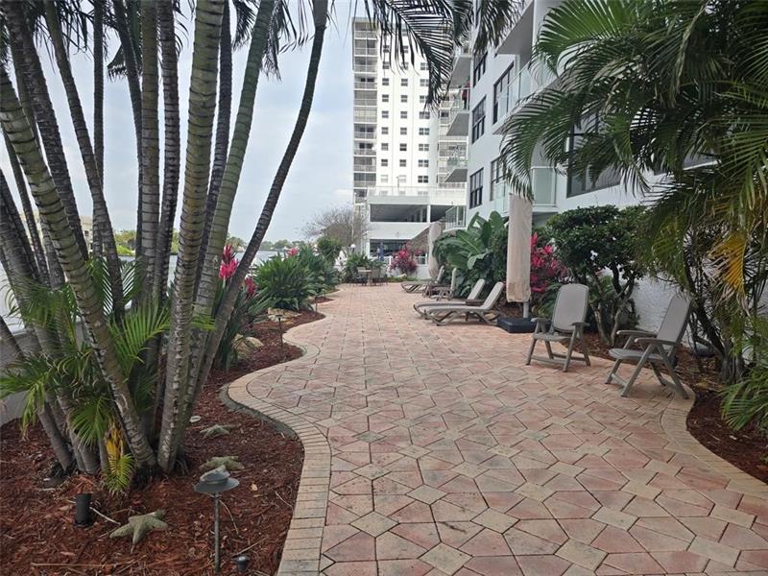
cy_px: 288
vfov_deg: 58.9
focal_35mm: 23
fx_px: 510
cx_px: 384
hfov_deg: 73.9
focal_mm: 6.3
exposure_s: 1/574
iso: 12
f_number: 1.7
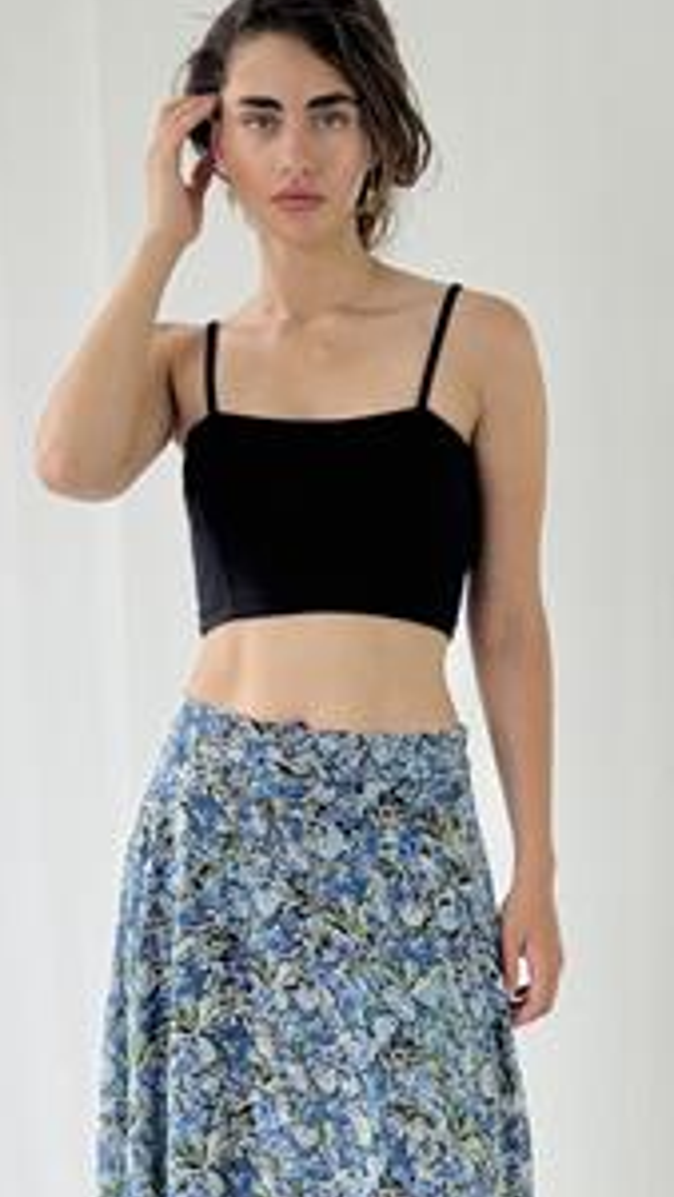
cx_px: 399
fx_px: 2951
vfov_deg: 22.7
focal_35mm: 93
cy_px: 904
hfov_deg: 13.0
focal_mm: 6.76
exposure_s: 1/267
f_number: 1.78
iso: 64
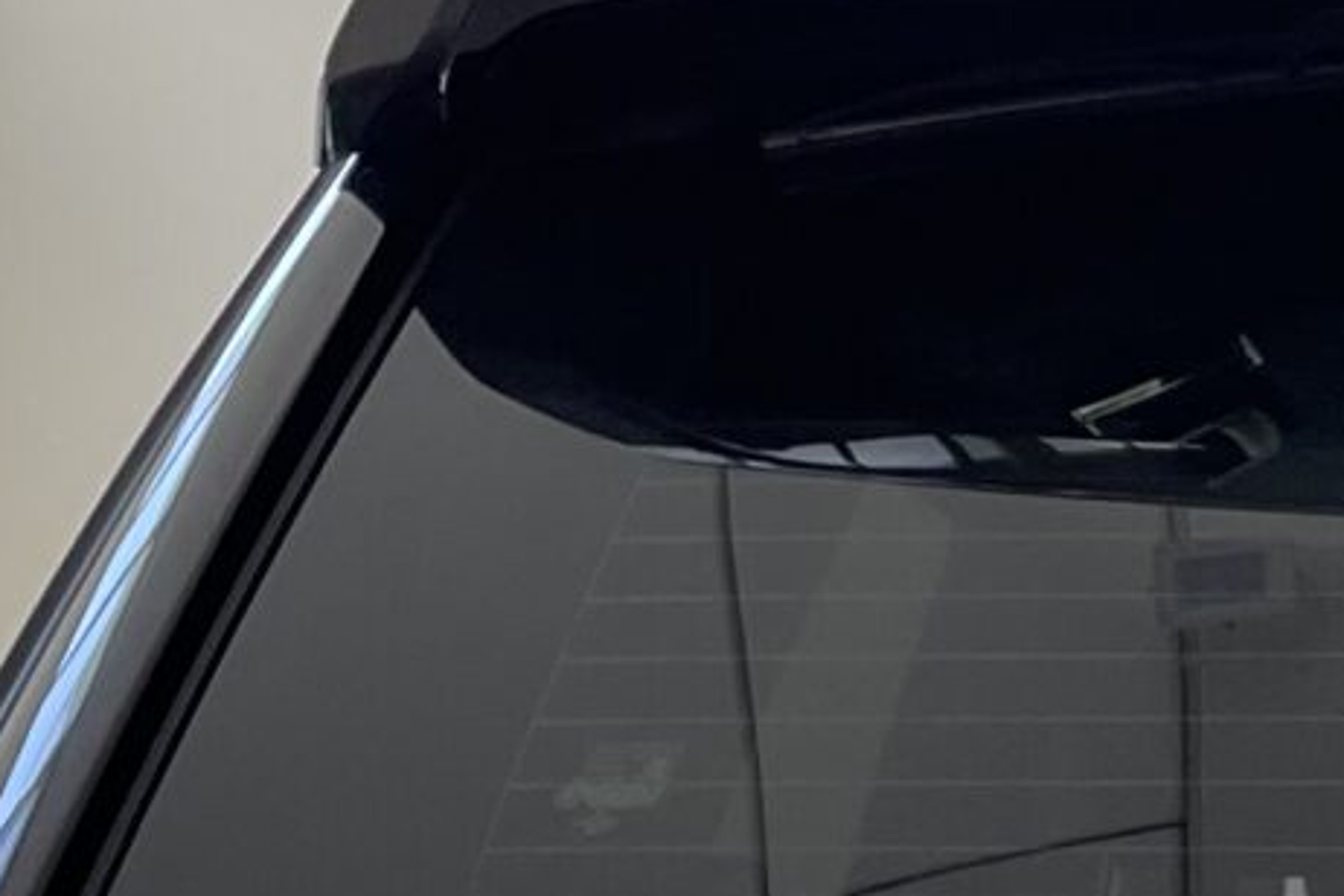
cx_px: 2249
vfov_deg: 8.7
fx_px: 5600
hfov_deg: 12.7
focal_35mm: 150
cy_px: 1661
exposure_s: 1/121
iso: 100
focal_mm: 4.2
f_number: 1.6
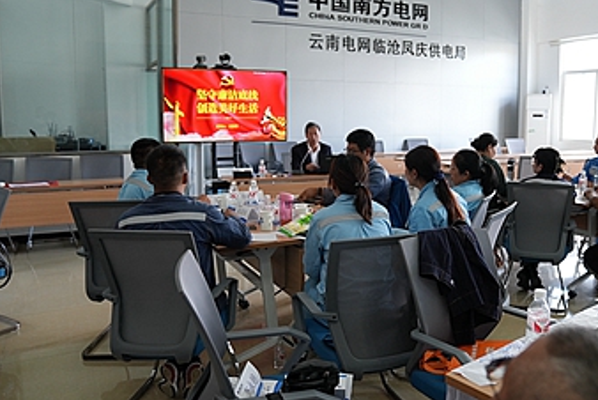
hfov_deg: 58.2
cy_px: 178
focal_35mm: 32
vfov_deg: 41.1
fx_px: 532
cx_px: 361
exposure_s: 1/160
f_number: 3.2
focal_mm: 24
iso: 1250
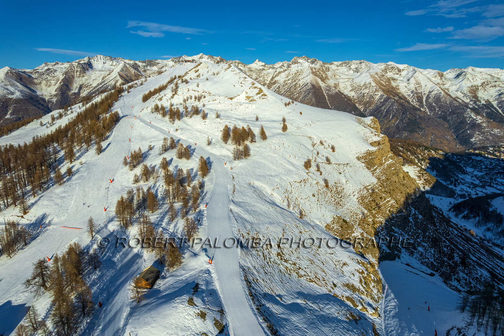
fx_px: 308
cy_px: 168
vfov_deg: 57.2
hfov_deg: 78.6
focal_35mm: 22
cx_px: 252
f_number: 2.8
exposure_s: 1/5000
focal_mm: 8.4
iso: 100
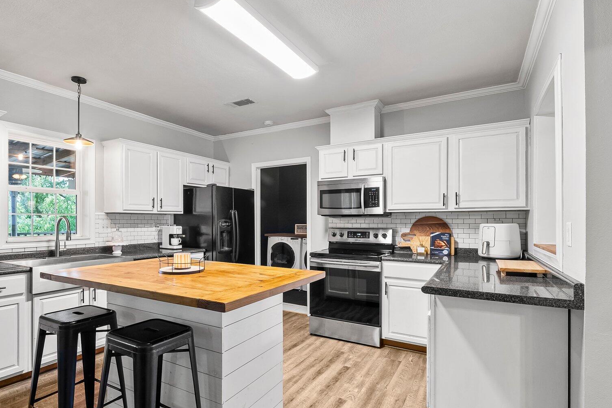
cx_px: 260
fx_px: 323
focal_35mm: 19
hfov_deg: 86.3
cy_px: 220
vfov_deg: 64.5
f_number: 9
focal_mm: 14
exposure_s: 2.5
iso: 400
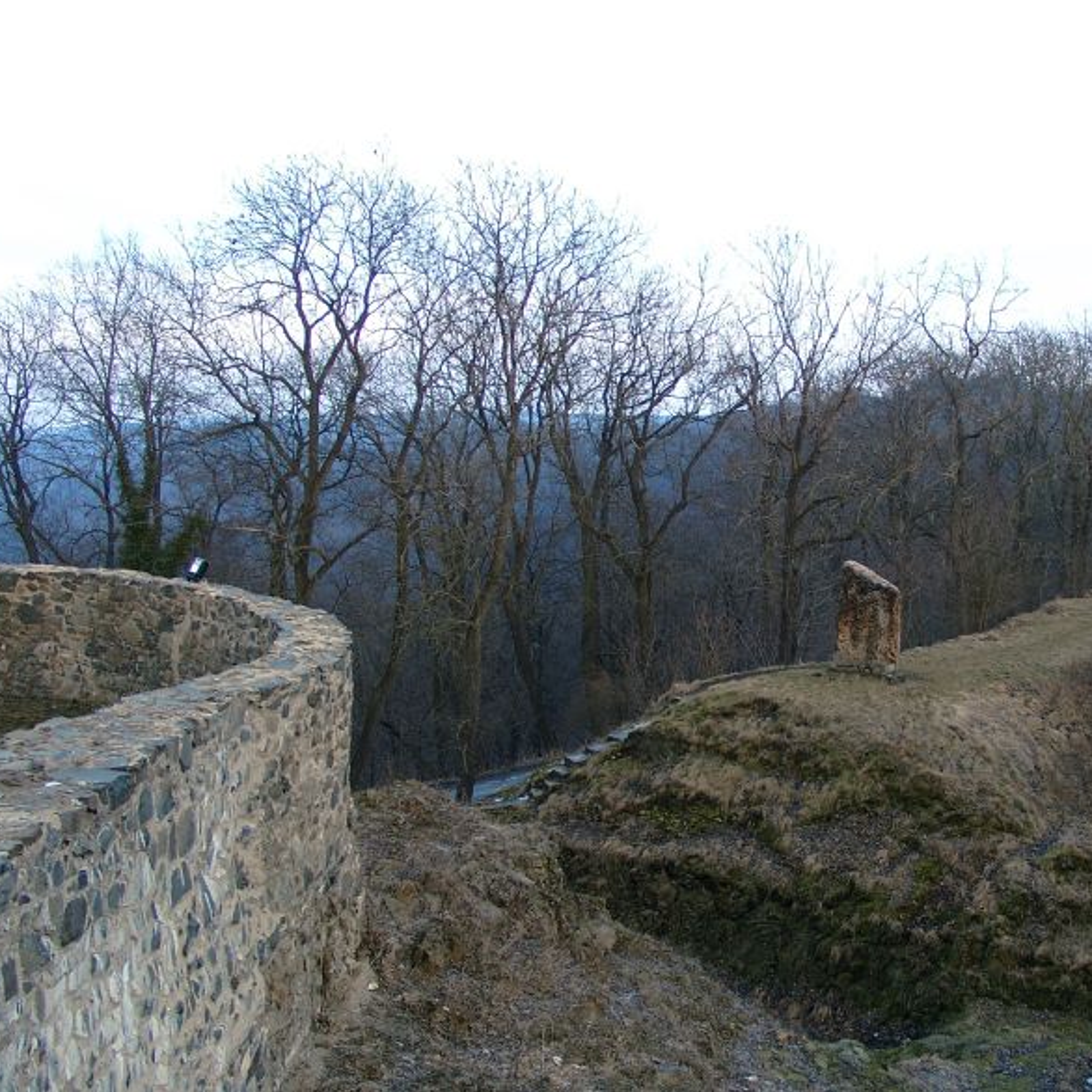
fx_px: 1463
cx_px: 719
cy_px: 535
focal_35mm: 41
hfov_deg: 40.5
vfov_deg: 40.9
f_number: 2.8
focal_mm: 7.13
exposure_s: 1/111
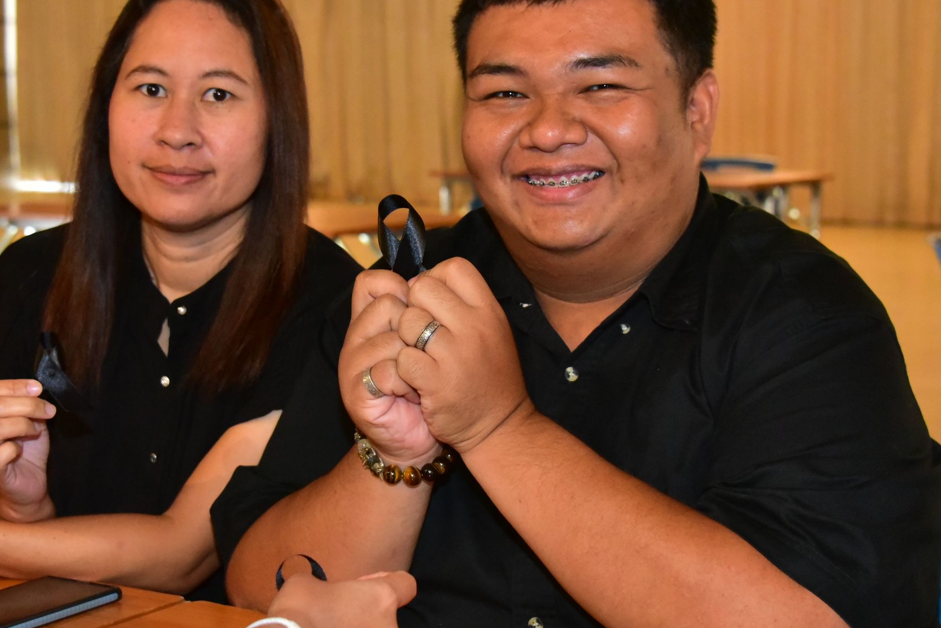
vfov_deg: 17.1
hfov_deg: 25.3
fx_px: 2092
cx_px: 410
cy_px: 276
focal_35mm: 80
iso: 8000
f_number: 6.3
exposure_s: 1/100
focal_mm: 55
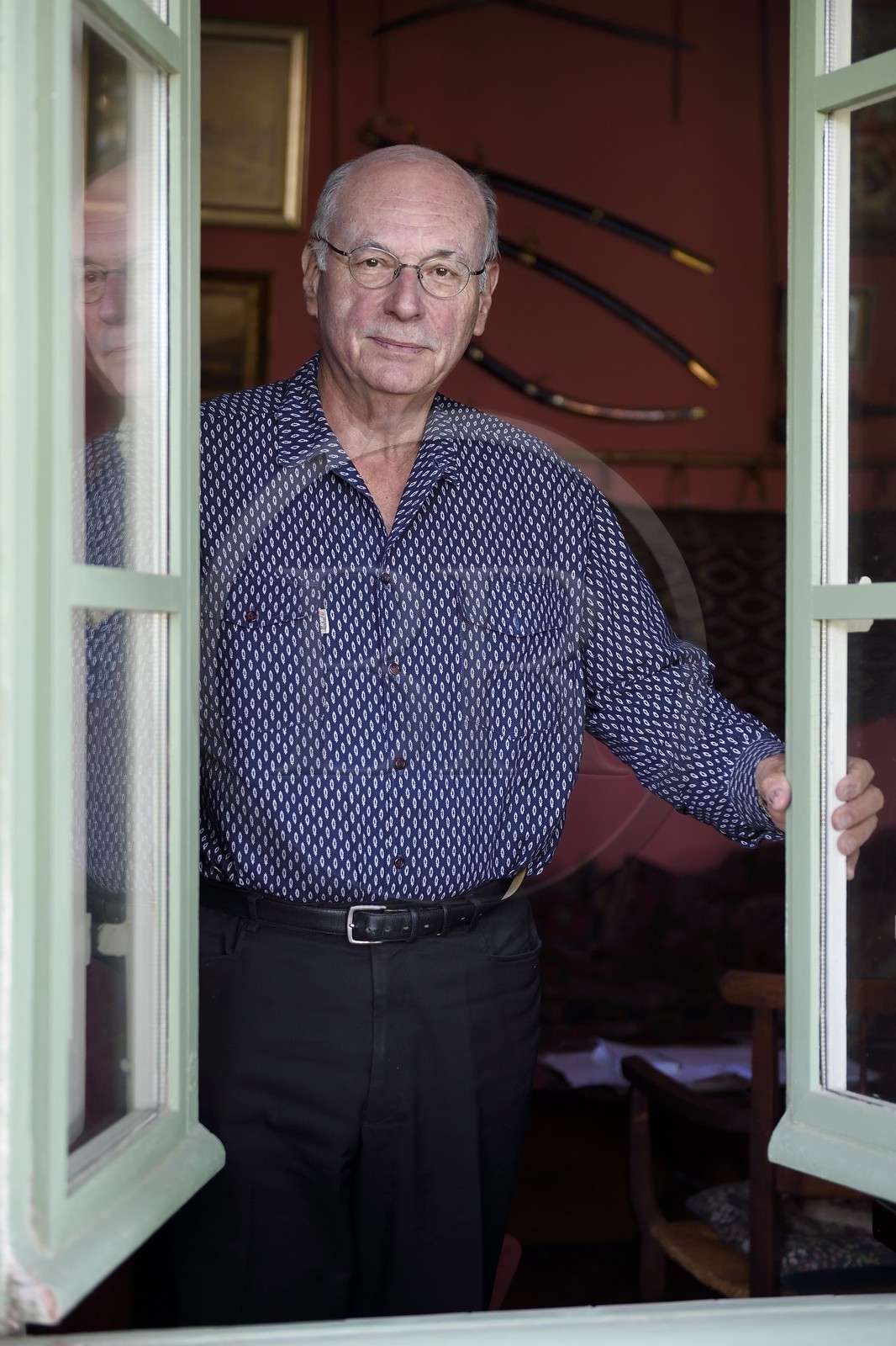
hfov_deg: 23.4
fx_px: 2166
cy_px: 673
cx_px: 448
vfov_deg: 34.5
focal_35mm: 58
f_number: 3.2
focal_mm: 58
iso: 800
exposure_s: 1/160
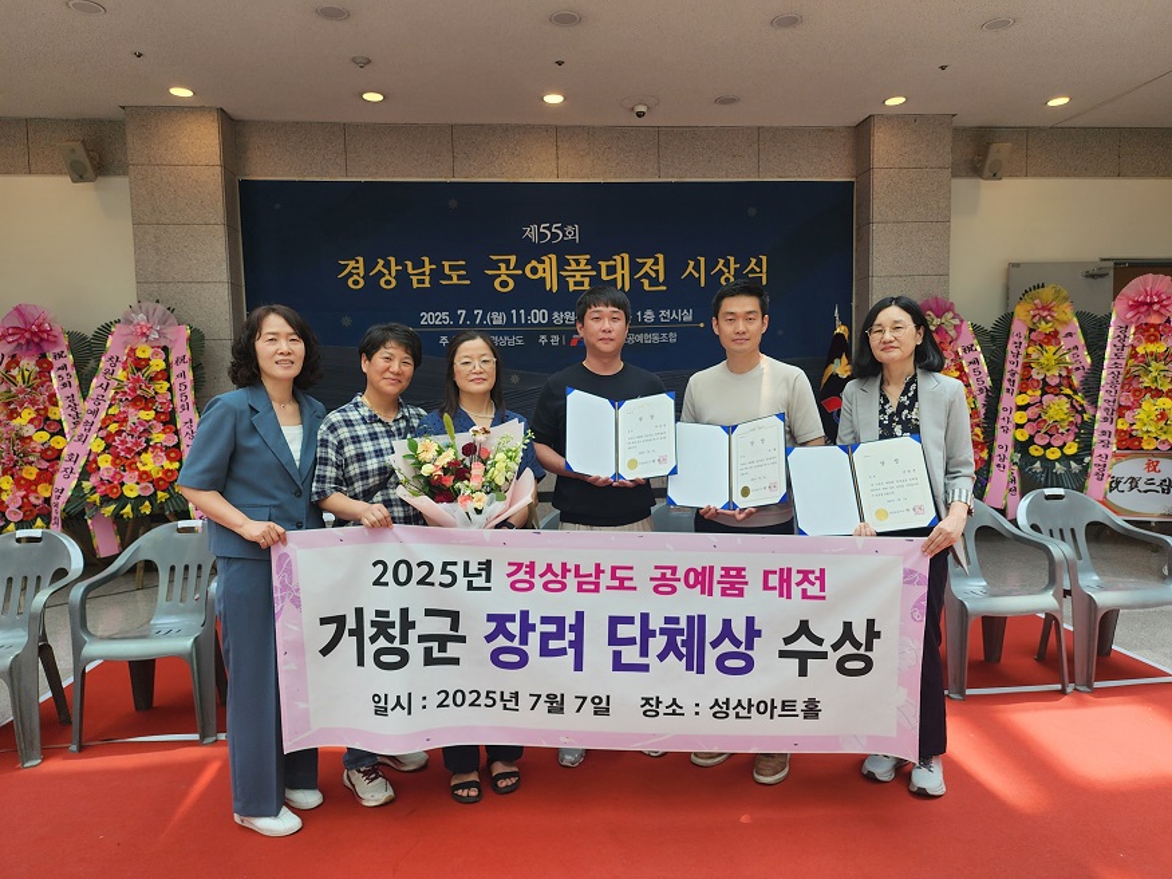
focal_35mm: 23
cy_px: 440
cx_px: 586
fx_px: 779
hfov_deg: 73.9
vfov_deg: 58.9
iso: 40
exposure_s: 1/180
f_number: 1.8
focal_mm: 6.4
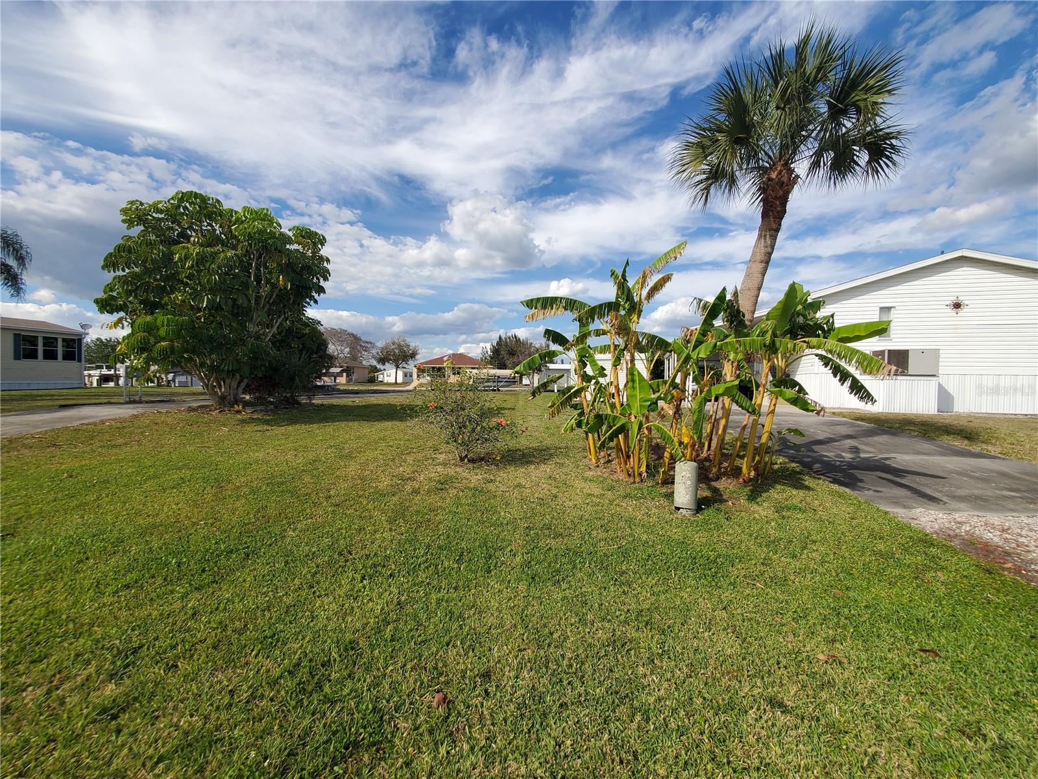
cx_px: 519
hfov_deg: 106.2
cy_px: 390
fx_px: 390
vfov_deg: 89.9
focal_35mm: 13
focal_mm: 1.8
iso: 50
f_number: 2.2
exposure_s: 1/1139
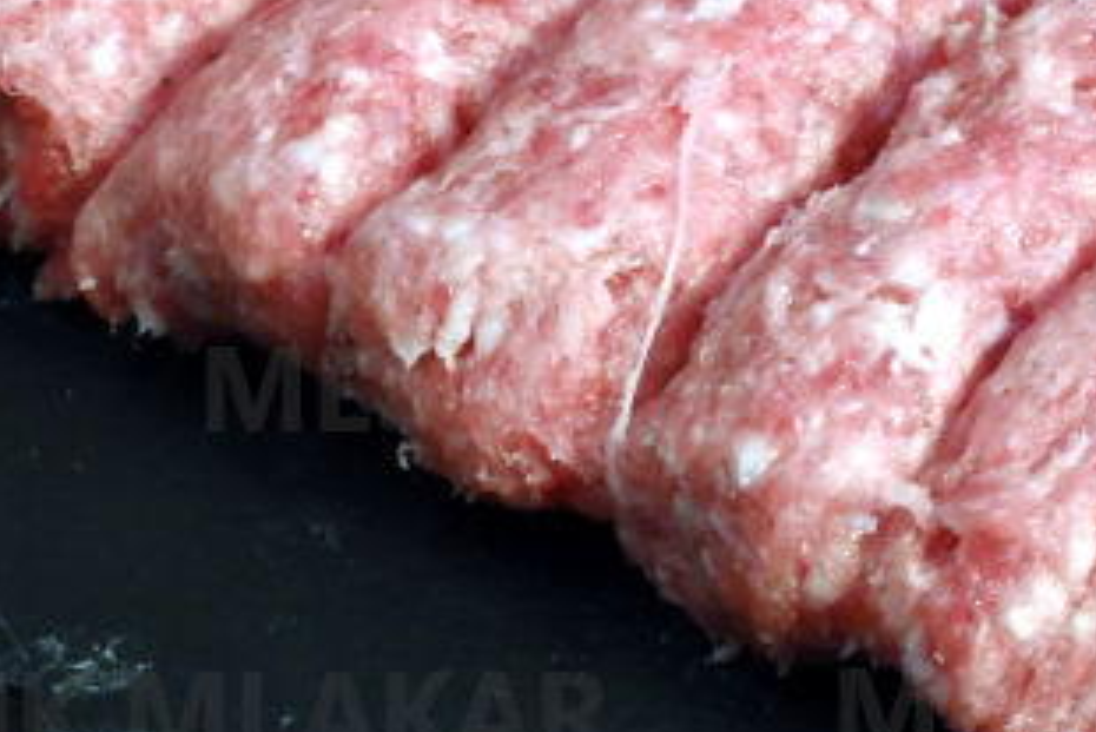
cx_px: 1372
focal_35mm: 116
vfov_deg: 11.7
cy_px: 50
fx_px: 3533
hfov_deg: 16.8
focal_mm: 20
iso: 1600
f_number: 25
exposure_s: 1/15
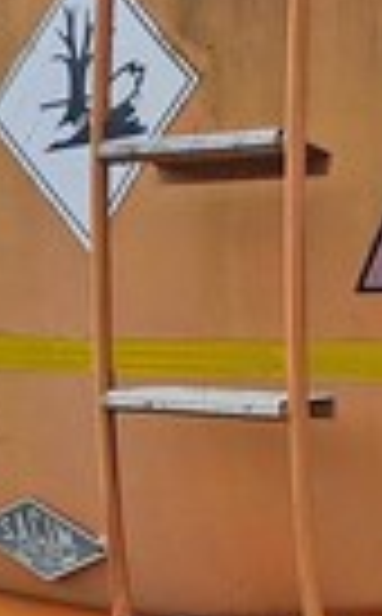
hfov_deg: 12.1
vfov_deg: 19.4
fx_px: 1792
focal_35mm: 107
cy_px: 400
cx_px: 342
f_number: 1.8
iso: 40
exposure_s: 1/1980
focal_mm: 5.54
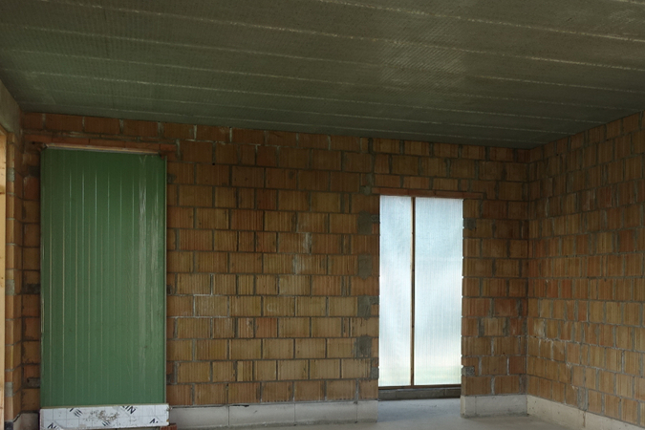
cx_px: 497
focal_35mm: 48
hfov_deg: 39.8
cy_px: 295
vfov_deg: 27.9
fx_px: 860
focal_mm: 8.8
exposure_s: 1/60
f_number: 2.8
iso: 125
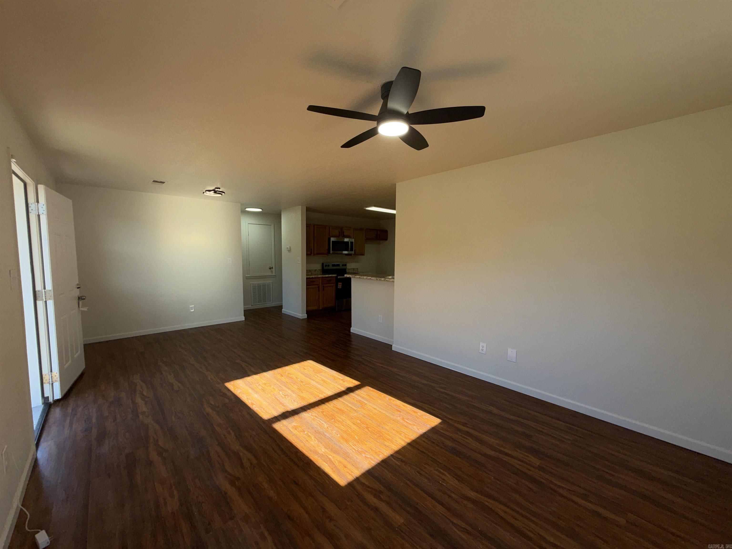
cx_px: 366
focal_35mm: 14
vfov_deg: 85.7
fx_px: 296
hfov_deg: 102.1
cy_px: 274
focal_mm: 2.22
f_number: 2.2
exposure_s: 1/121
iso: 16
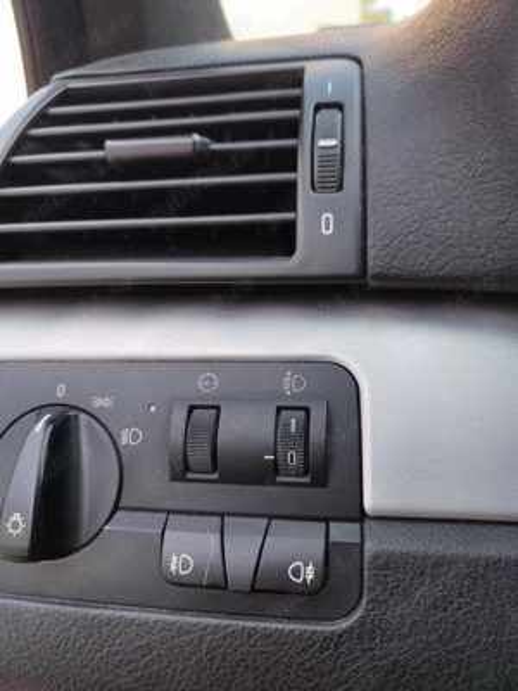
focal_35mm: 25
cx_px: 259
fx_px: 499
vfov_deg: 69.4
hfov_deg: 54.9
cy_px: 346
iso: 80
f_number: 1.89
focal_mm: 5.95
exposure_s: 1/60
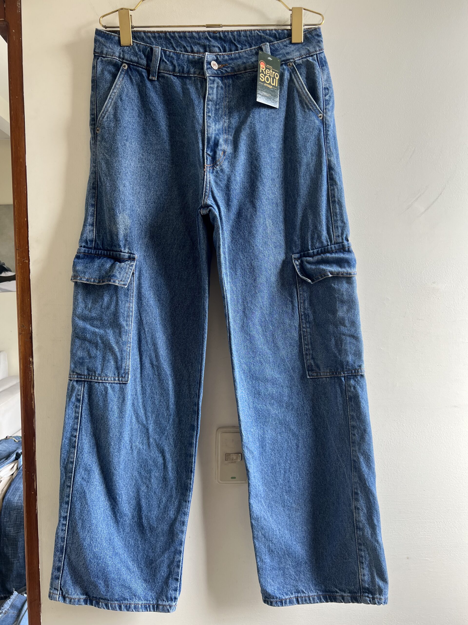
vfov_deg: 67.3
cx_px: 234
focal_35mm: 26
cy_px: 312
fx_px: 469
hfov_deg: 53.1
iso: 40
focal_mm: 5.7
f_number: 1.5
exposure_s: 1/121
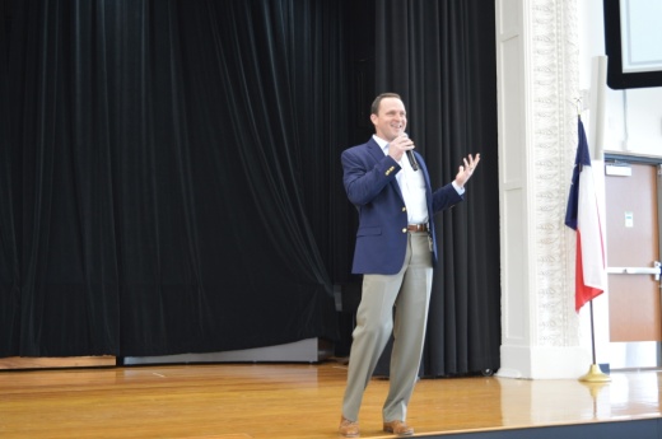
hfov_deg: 41.2
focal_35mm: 48
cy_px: 220
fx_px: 881
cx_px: 331
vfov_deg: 28.0
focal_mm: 32
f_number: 4.5
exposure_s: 1/15
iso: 450
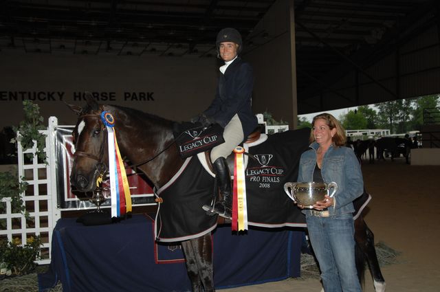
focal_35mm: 39
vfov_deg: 34.1
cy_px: 146
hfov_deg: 49.6
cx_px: 220
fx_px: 476
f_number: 4
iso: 200
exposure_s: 1/125
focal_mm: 26
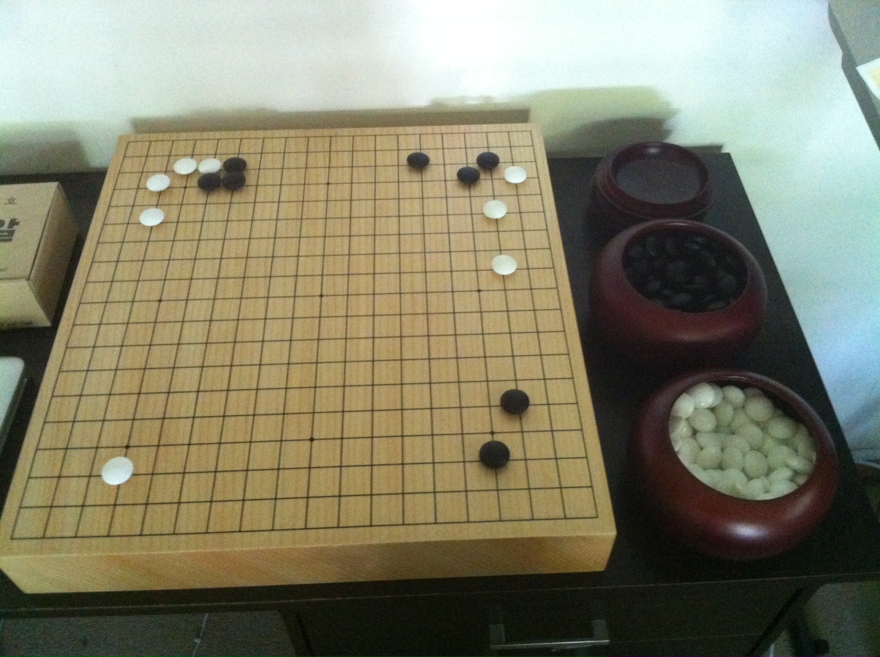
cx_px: 440
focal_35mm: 35
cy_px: 328
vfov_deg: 40.6
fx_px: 888
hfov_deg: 52.7
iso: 800
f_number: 2.8
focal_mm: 3.85
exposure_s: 1/15
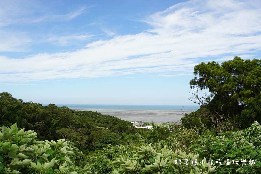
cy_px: 87
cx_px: 130
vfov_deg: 38.4
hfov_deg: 55.1
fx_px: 250
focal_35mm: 34
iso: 100
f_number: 11
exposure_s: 1/125
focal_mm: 23
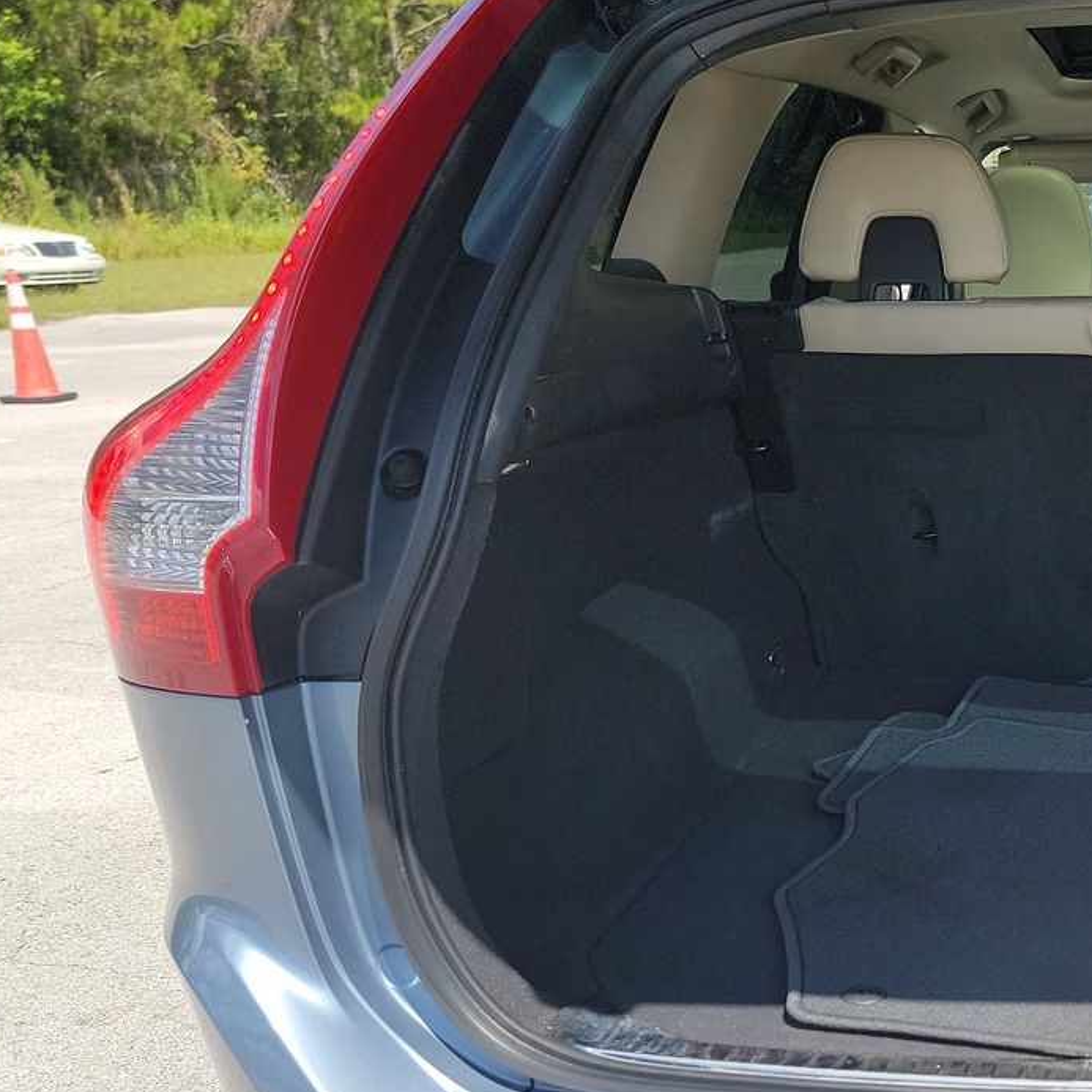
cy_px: 838
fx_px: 1749
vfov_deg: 33.9
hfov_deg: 31.0
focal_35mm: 49
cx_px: 1190
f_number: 1.8
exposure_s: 1/502
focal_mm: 6.7
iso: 50
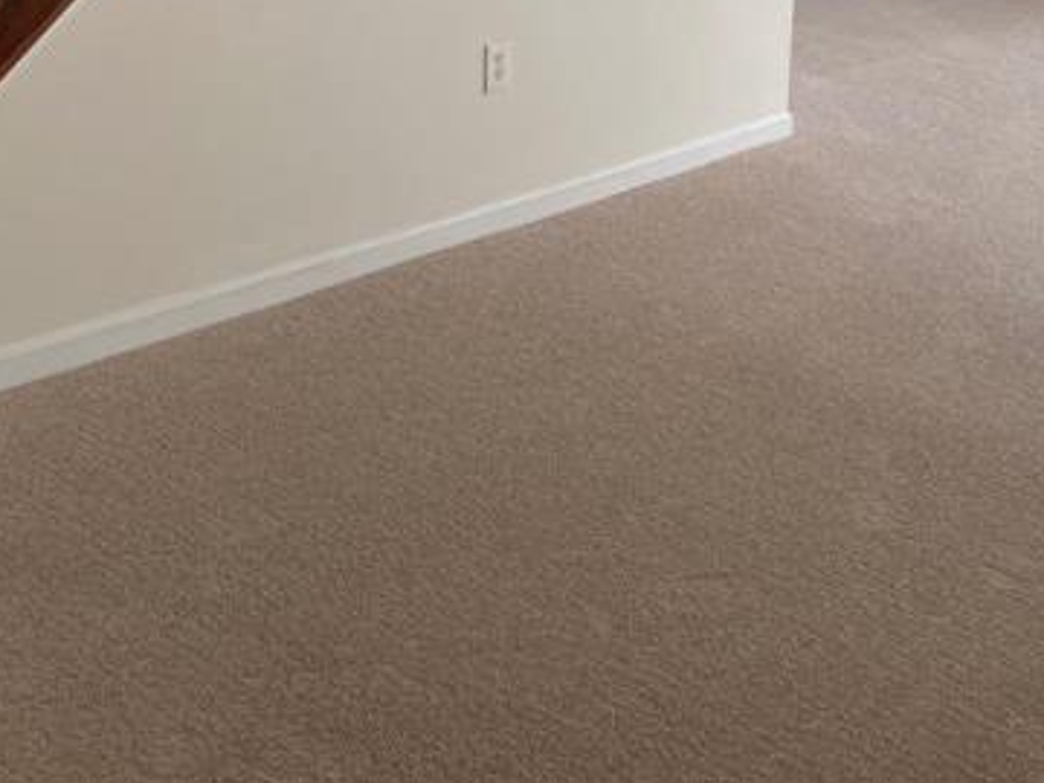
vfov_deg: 26.6
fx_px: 1568
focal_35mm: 52
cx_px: 705
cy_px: 6
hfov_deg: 36.4
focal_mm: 4.25
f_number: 1.8
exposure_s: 1/158
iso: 32
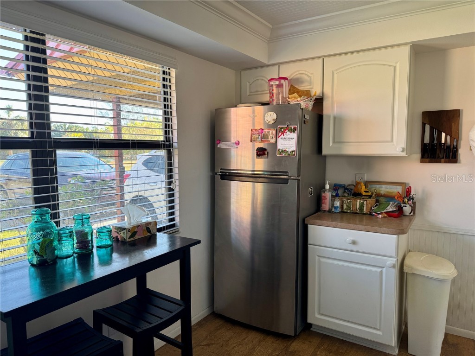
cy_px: 178
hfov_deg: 71.6
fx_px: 329
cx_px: 238
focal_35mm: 24
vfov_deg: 56.8
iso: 64
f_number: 1.78
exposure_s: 1/121
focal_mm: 6.76
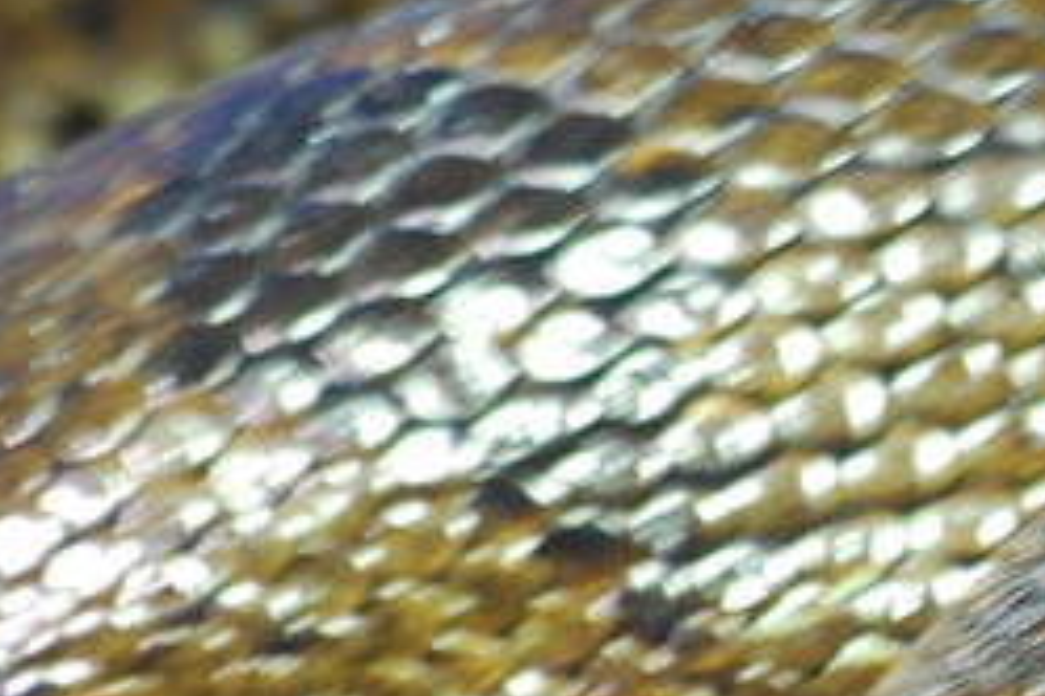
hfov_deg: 1.0
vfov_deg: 0.6
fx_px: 61679
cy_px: -23
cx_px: 2044
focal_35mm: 2125
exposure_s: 1/40
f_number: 5.3
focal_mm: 220
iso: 400
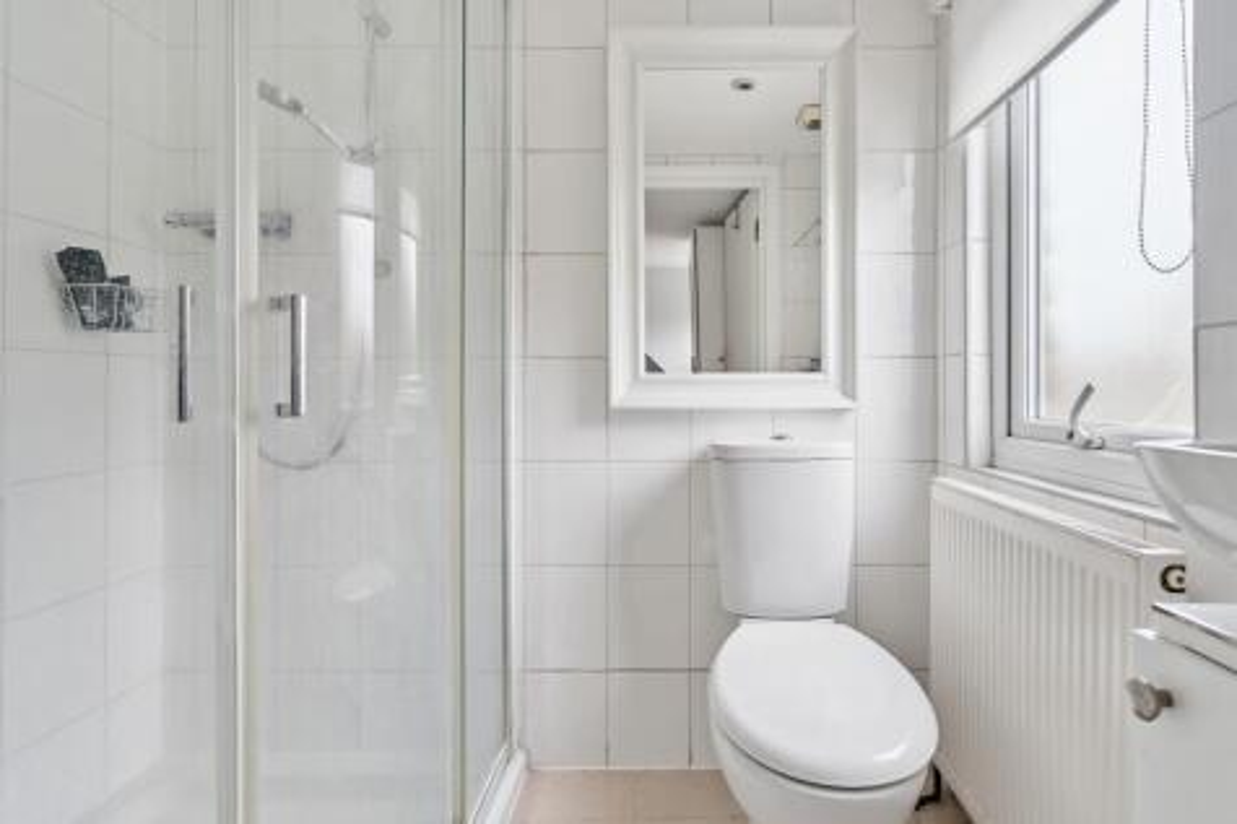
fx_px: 550
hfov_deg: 96.8
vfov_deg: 73.7
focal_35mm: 16
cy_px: 412
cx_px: 618
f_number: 5.6
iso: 320
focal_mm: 16
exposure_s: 1/6
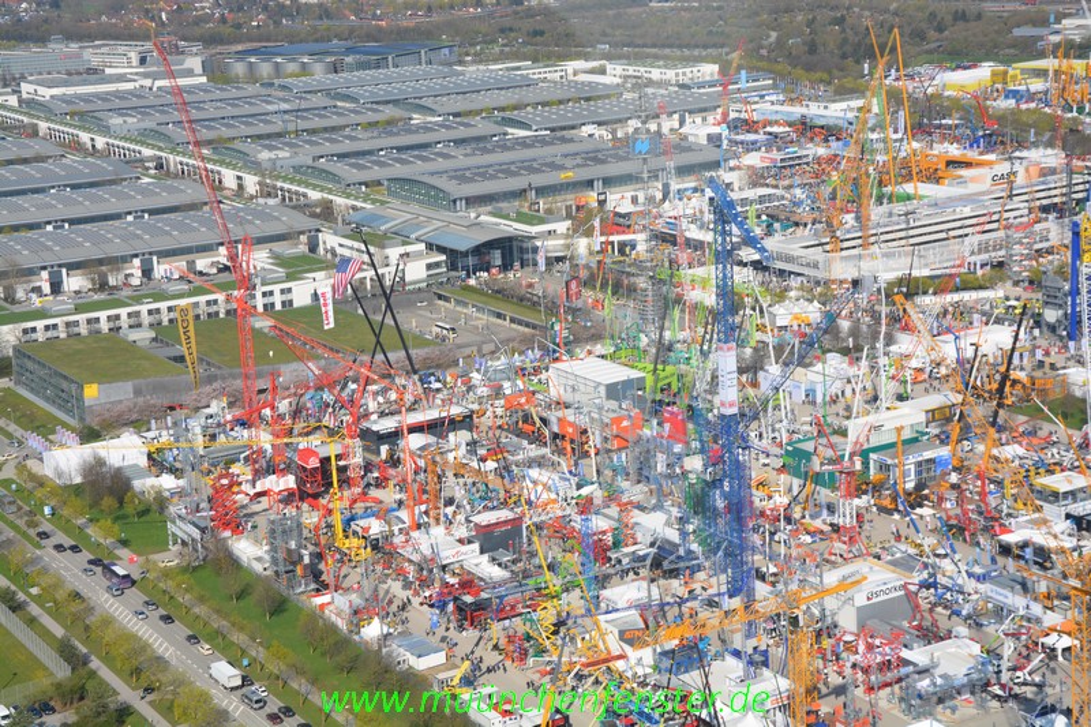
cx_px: 546
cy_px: 364
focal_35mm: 63
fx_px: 1909
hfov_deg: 31.9
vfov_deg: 21.6
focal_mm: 42
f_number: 8
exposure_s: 1/250
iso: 100
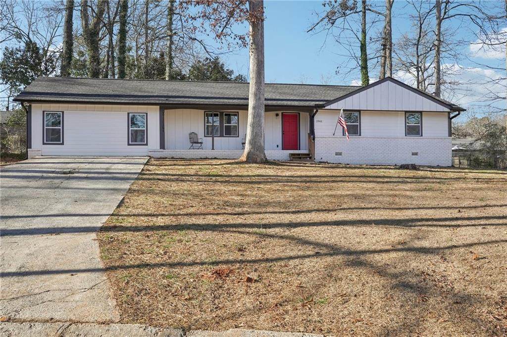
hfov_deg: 58.0
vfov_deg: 40.5
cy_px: 168
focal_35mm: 32
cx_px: 254
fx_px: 457
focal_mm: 32.5
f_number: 8
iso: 800
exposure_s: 1/1000
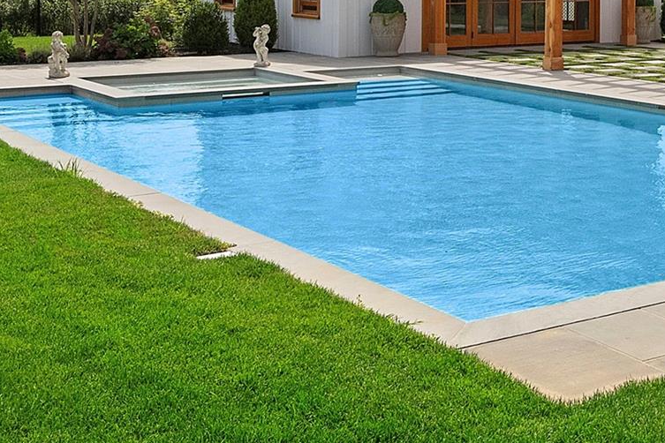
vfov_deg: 19.2
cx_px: 691
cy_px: -41
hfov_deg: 27.6
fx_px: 1256
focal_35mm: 68
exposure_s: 1/640
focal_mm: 25
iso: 800
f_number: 13
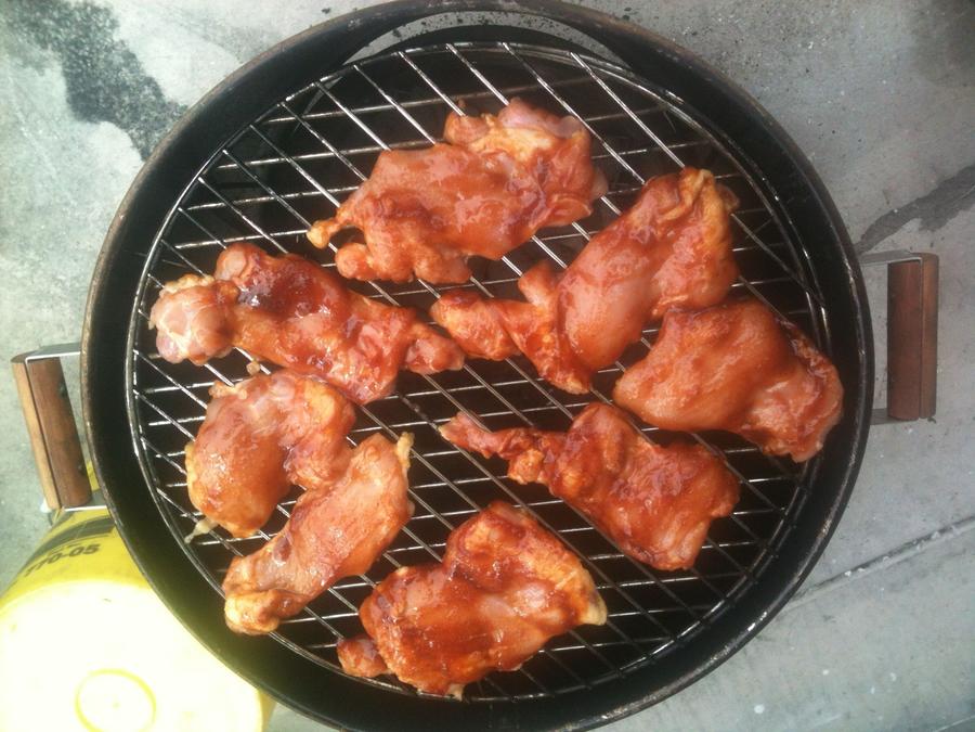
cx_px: 488
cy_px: 366
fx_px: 986
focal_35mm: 35
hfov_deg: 52.6
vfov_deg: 40.7
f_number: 2.8
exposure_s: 1/240
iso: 64
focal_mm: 3.85
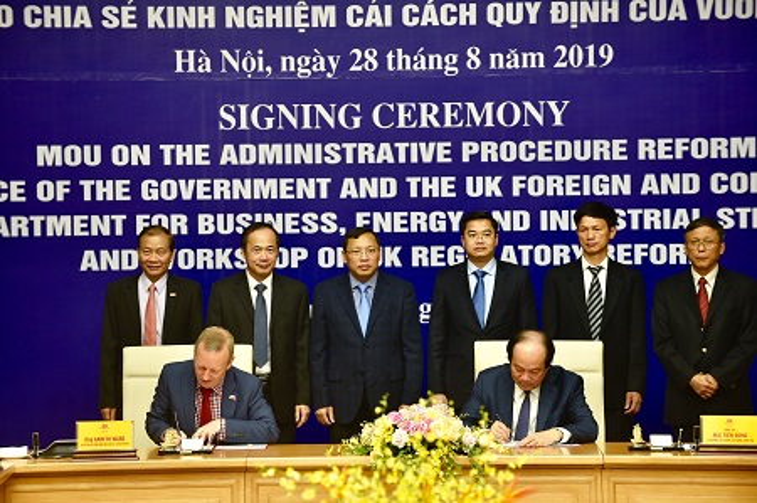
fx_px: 3781
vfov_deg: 7.6
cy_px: 252
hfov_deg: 11.4
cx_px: 378
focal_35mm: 180
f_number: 3.5
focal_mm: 180
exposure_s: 1/160
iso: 400
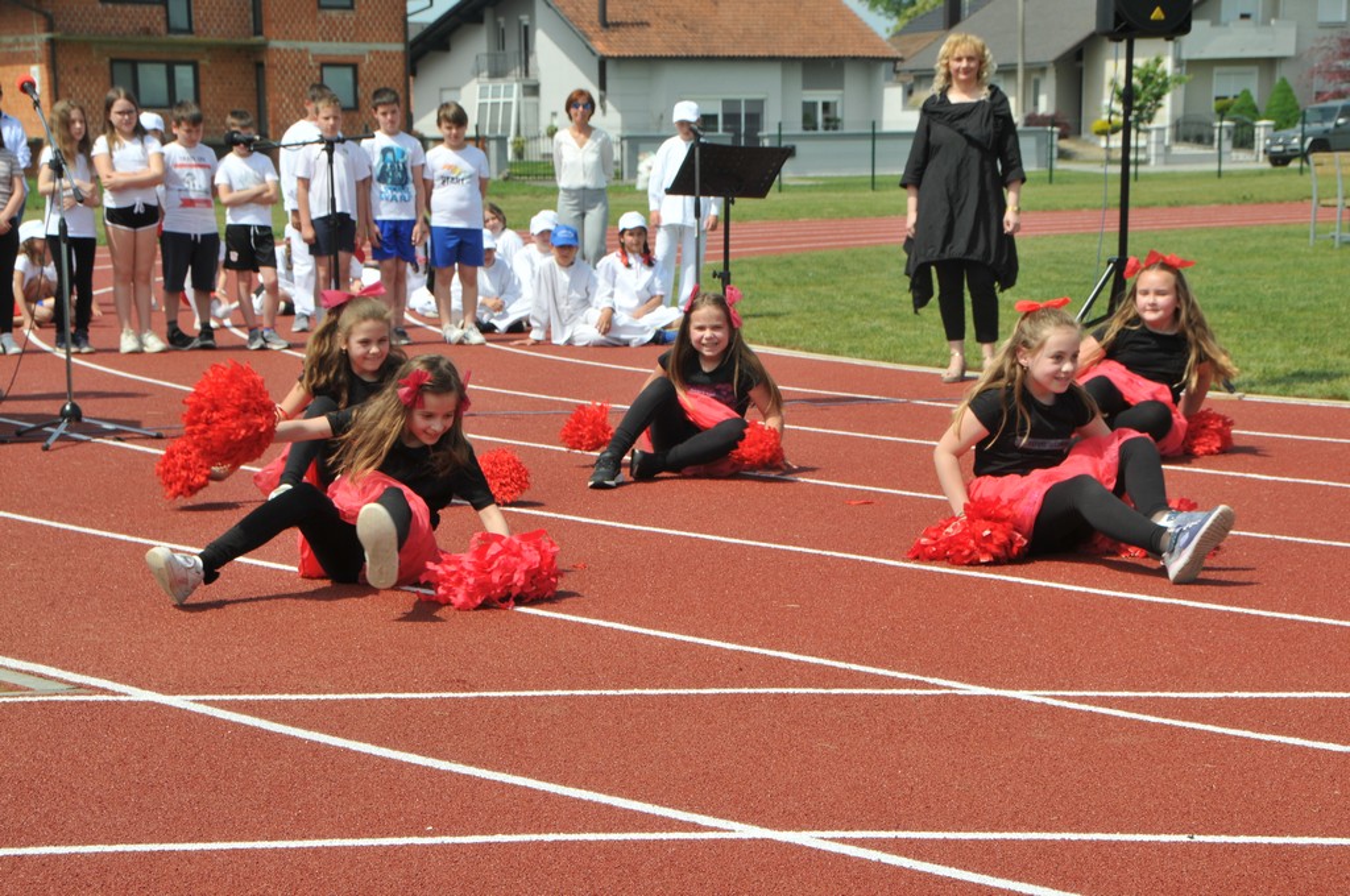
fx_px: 2921
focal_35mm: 78
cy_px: 448
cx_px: 675
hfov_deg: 26.0
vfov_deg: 17.4
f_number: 11
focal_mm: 52
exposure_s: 1/500
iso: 200
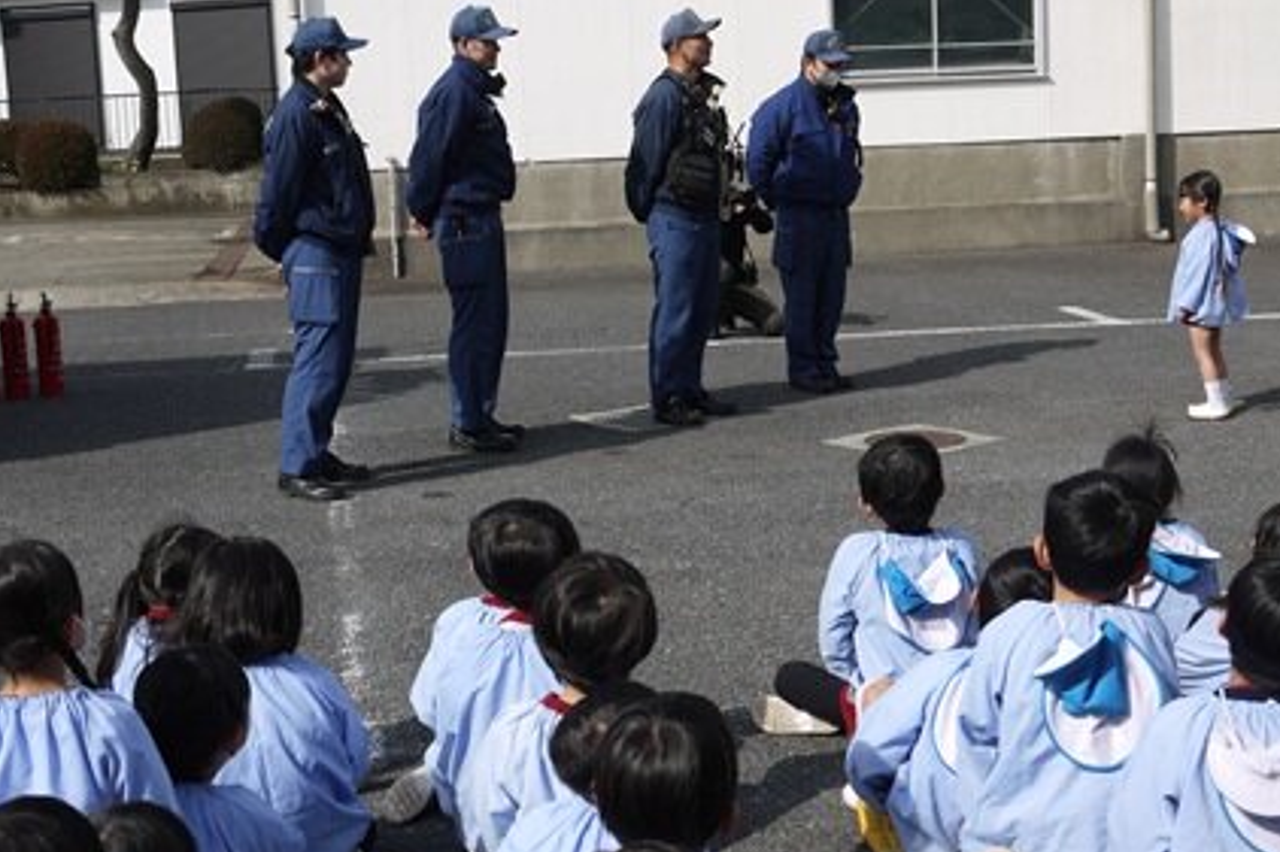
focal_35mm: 53
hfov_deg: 37.5
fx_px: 1884
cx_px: 643
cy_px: 379
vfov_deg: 25.5
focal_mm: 25
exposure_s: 1/320
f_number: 9
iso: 100
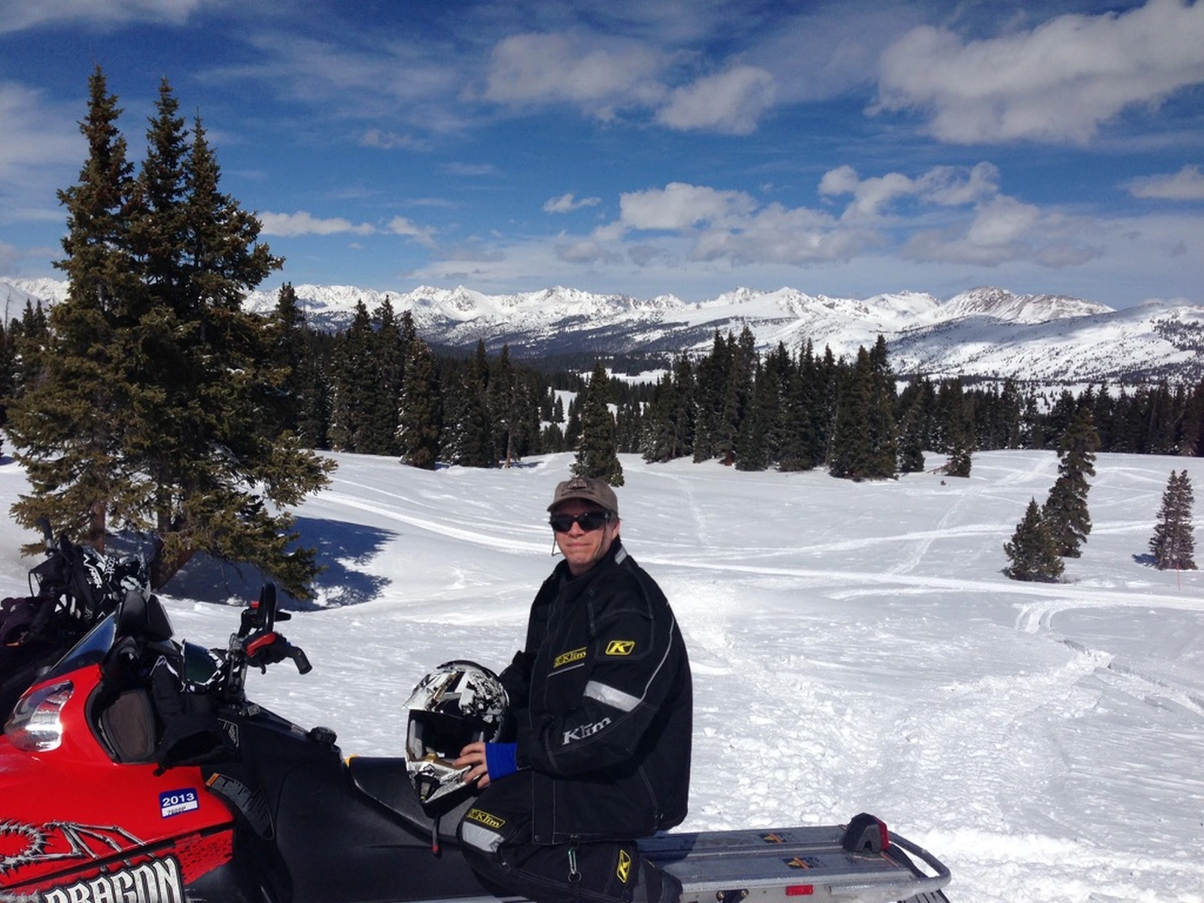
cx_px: 602
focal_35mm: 33
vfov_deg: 42.9
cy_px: 452
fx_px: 1148
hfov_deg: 55.4
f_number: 2.4
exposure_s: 1/6024
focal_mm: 4.13
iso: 50
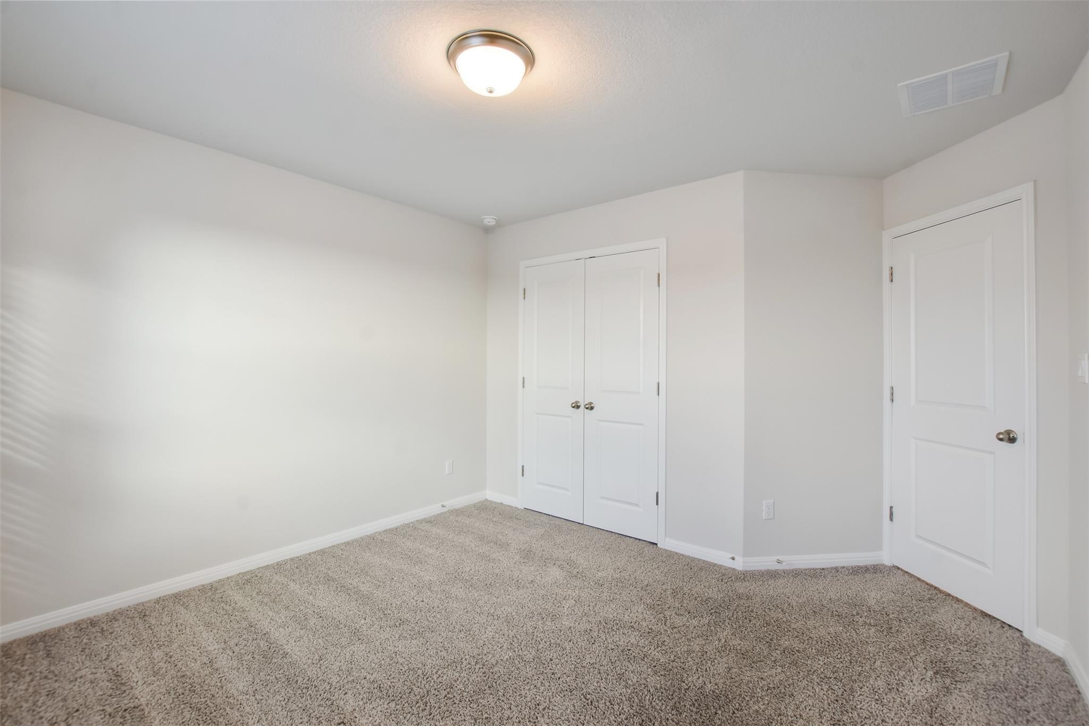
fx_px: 454
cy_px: 363
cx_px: 544
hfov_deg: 100.4
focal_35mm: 15
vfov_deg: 77.3
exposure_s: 1/8
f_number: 8
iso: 200
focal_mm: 10
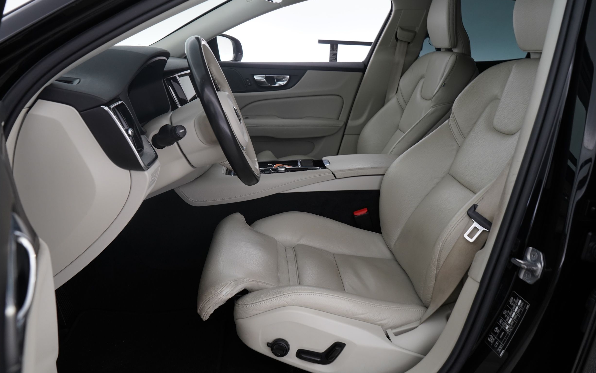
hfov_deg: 64.6
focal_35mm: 29
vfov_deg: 43.1
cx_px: 300
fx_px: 471
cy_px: 174
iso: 1000
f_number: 9
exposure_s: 1/3
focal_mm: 28
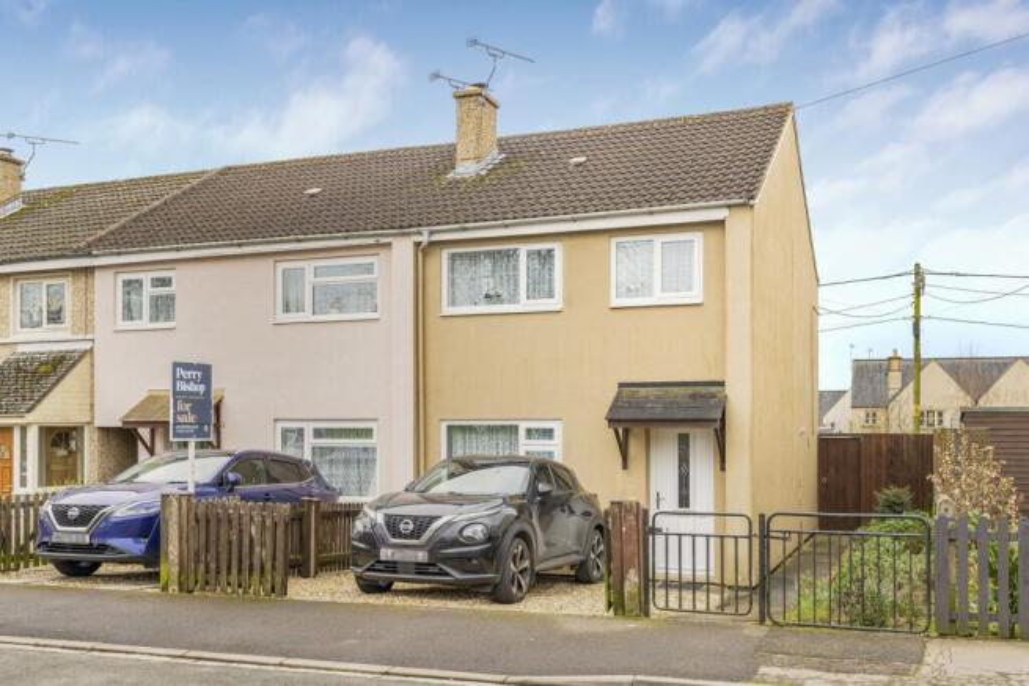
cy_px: 343
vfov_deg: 37.9
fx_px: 1001
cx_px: 514
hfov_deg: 54.4
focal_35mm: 35
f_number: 7.1
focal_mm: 35
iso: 400
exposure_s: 1/60
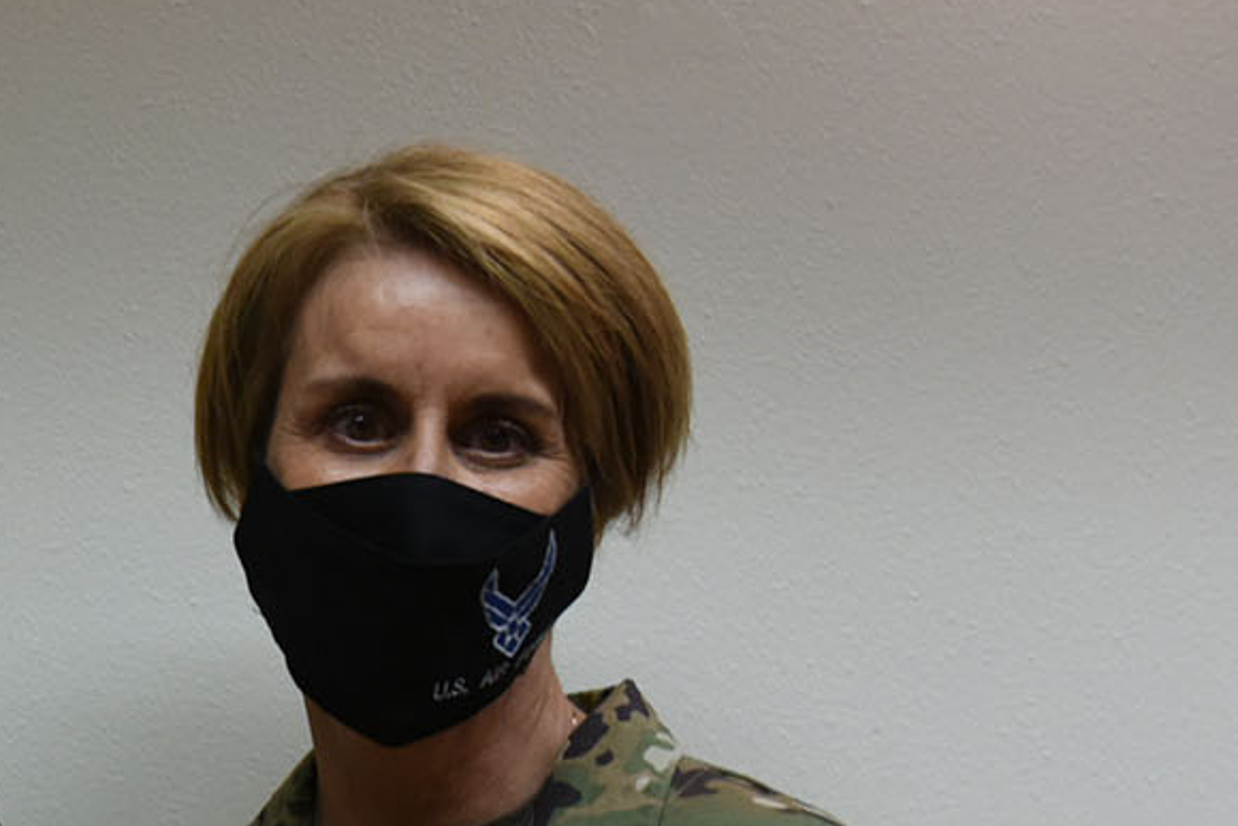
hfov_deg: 12.1
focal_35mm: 163
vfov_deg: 8.3
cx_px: -589
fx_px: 5606
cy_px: 1127
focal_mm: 45
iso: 1250
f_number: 4.5
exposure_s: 1/125
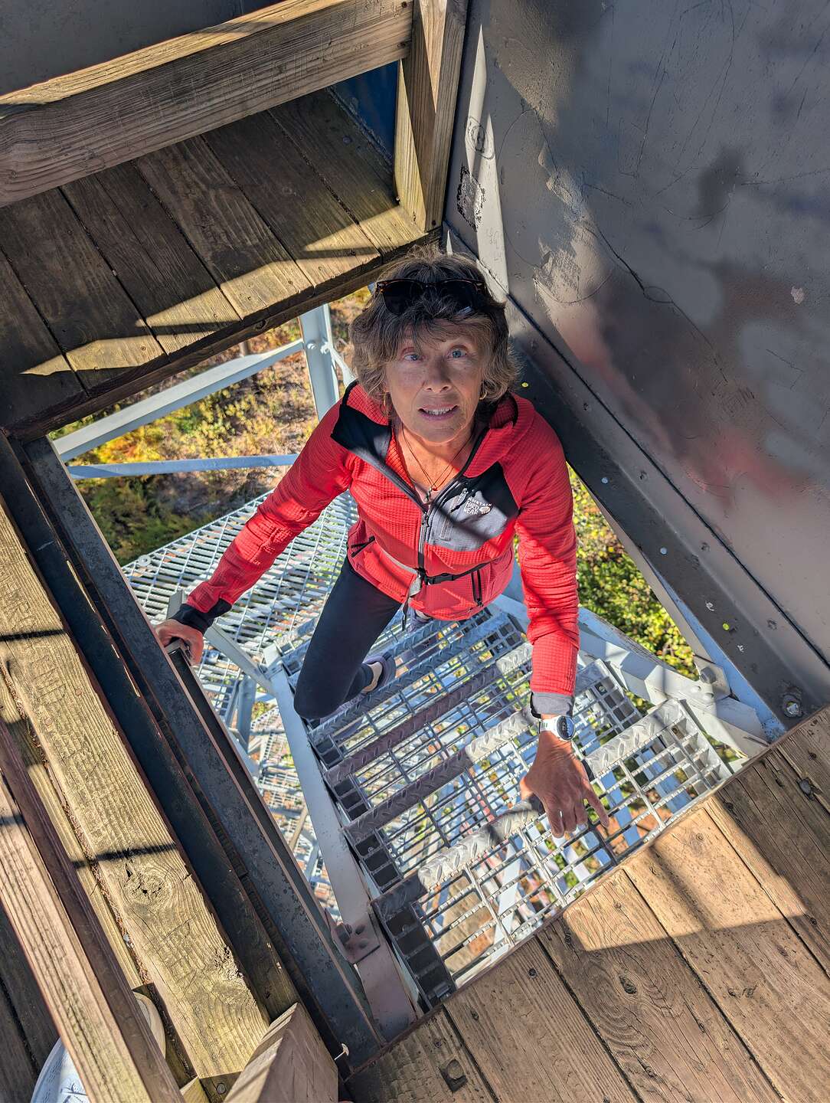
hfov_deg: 56.9
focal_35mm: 24
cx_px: 415
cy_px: 552
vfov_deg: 71.5
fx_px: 765
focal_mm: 6.9
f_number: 1.68
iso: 21
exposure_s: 1/675
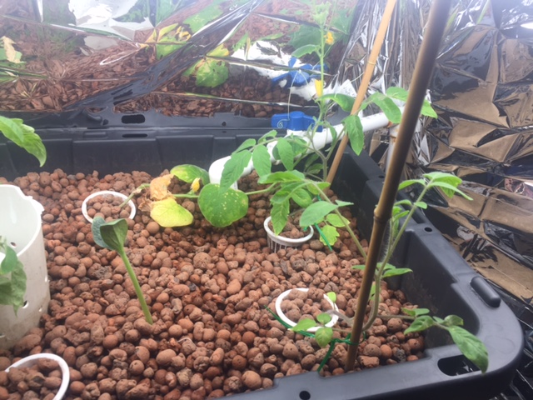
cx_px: 266
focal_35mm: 29
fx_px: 447
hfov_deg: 61.7
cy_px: 200
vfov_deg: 48.2
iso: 40
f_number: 2.2
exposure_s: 1/60
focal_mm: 4.15
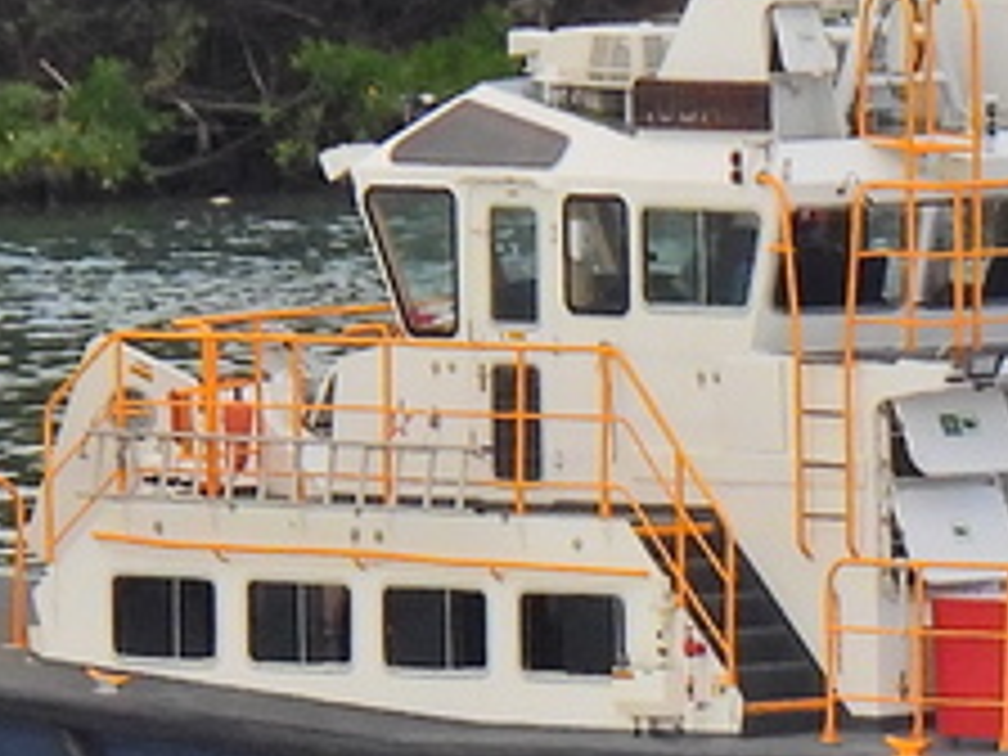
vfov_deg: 0.3
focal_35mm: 5436
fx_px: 158294
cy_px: 1058
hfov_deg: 0.4
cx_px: 1134
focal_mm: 170
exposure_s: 1/500
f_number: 5.6
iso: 220
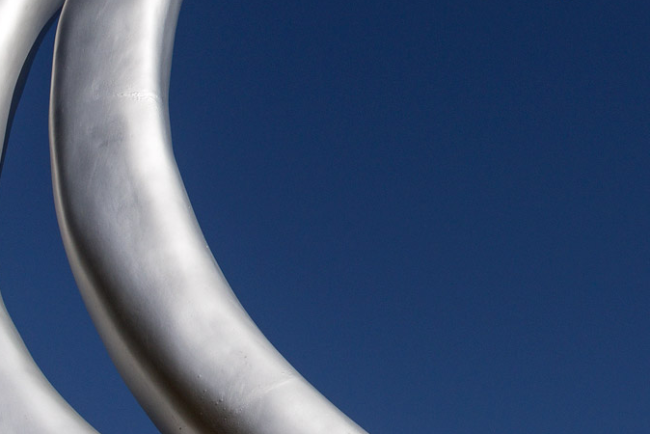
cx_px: 534
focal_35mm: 95
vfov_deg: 14.4
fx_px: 1716
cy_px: 122
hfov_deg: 21.2
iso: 200
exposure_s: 1/1000
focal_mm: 32
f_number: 16
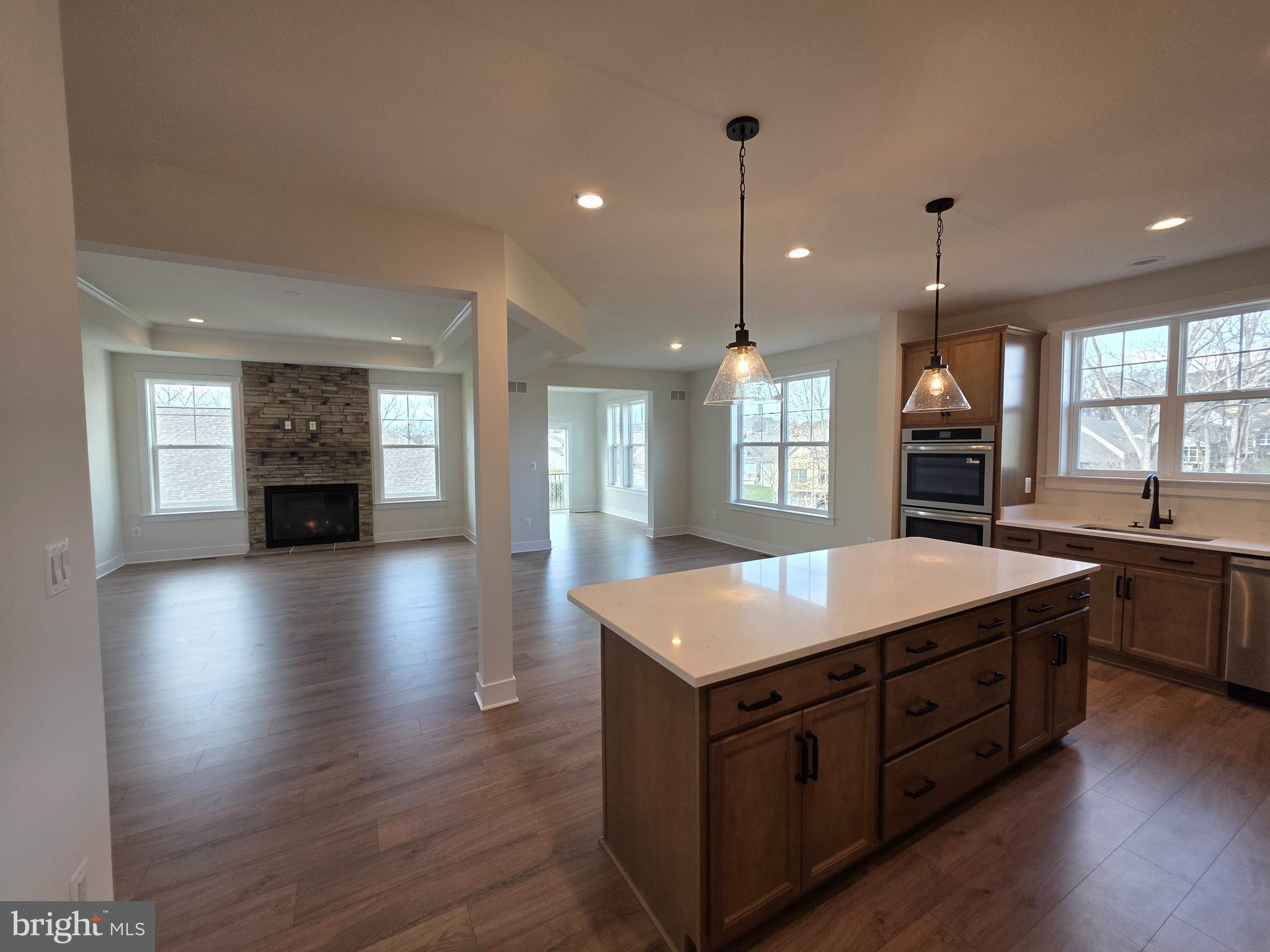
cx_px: 635
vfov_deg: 89.9
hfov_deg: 106.2
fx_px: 477
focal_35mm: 13
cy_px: 476
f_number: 1.9
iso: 64
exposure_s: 1/120
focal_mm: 2.2
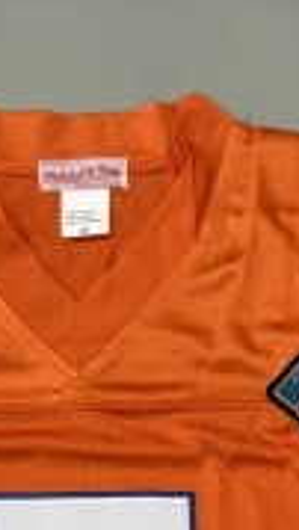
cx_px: 551
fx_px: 1645
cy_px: 882
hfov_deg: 9.8
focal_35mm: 117
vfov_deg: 16.1
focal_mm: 6.76
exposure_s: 1/50
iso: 100
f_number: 1.78
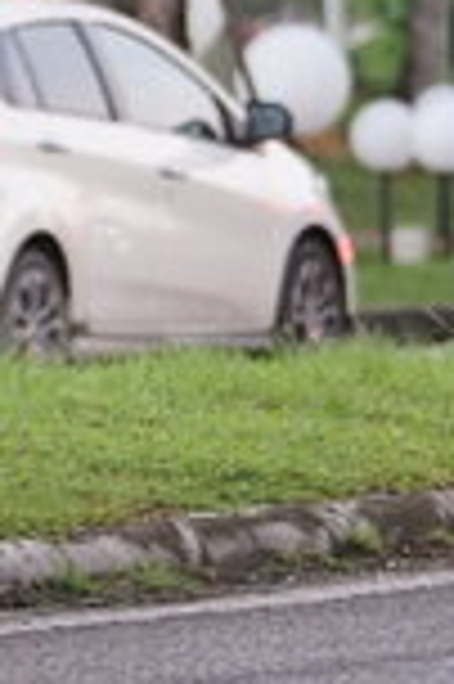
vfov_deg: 3.6
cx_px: -205
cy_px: -58
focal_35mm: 579
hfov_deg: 2.4
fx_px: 10977
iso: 1600
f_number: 2.8
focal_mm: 110
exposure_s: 1/160
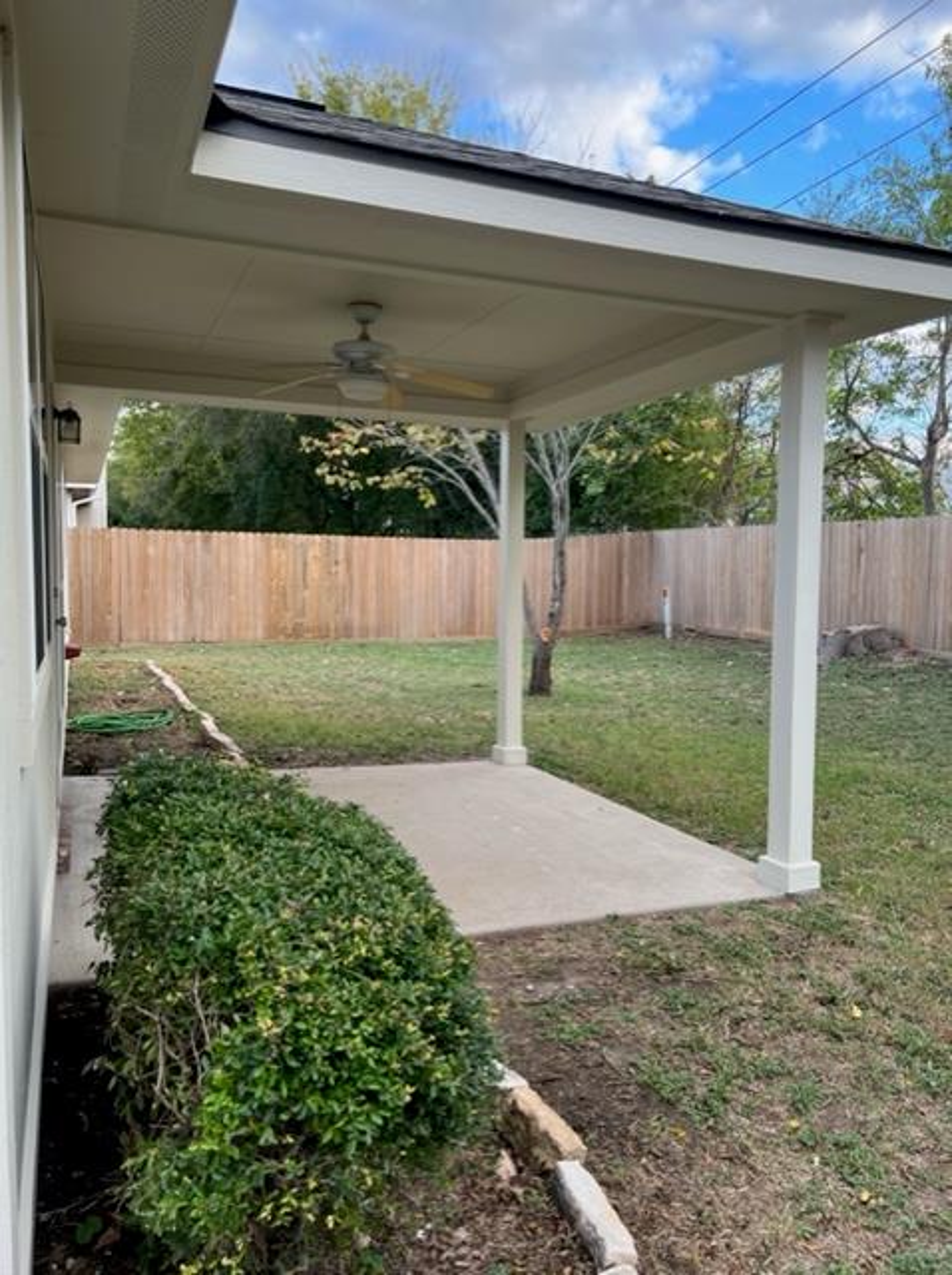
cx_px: 476
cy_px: 638
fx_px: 956
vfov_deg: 67.4
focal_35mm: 26
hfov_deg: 52.9
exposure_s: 1/215
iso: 50
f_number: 1.5
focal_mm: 5.7
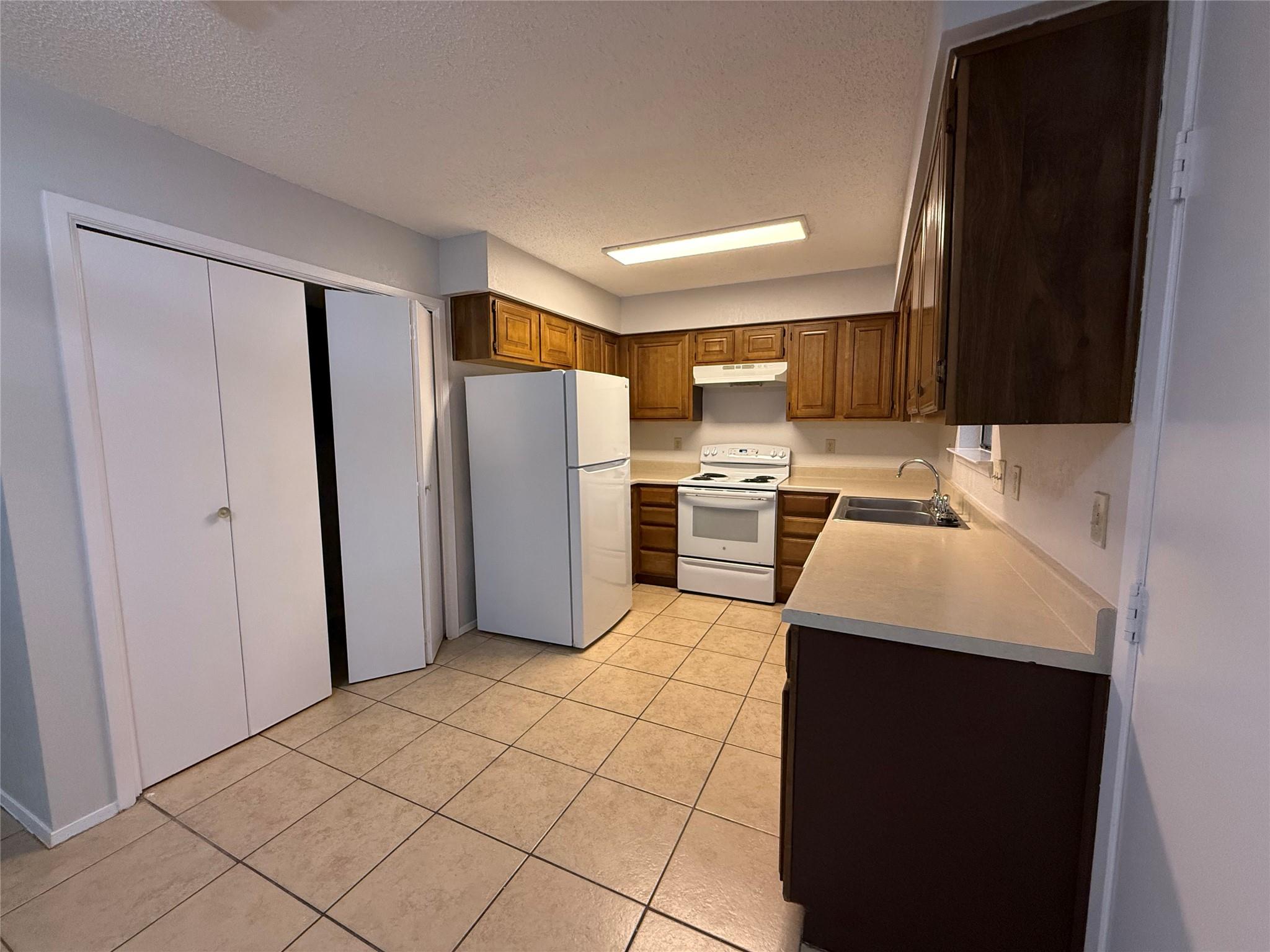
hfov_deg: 102.1
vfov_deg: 85.7
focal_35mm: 14
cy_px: 476
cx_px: 635
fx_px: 514
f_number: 2.2
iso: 400
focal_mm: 2.22
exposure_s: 1/120
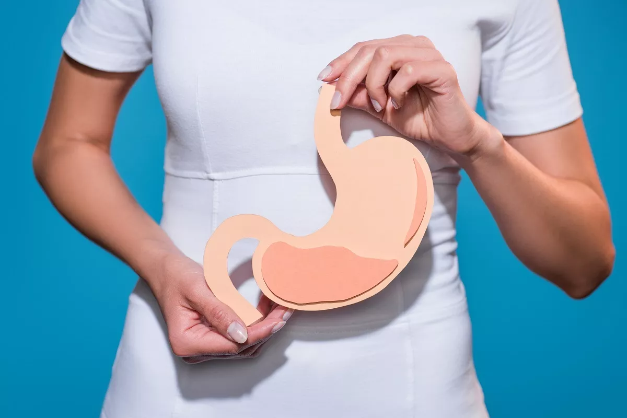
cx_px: 314
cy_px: 209
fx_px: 1829
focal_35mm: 105
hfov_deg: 19.5
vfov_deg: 13.0
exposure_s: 1/125
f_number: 5.6
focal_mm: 105
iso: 100
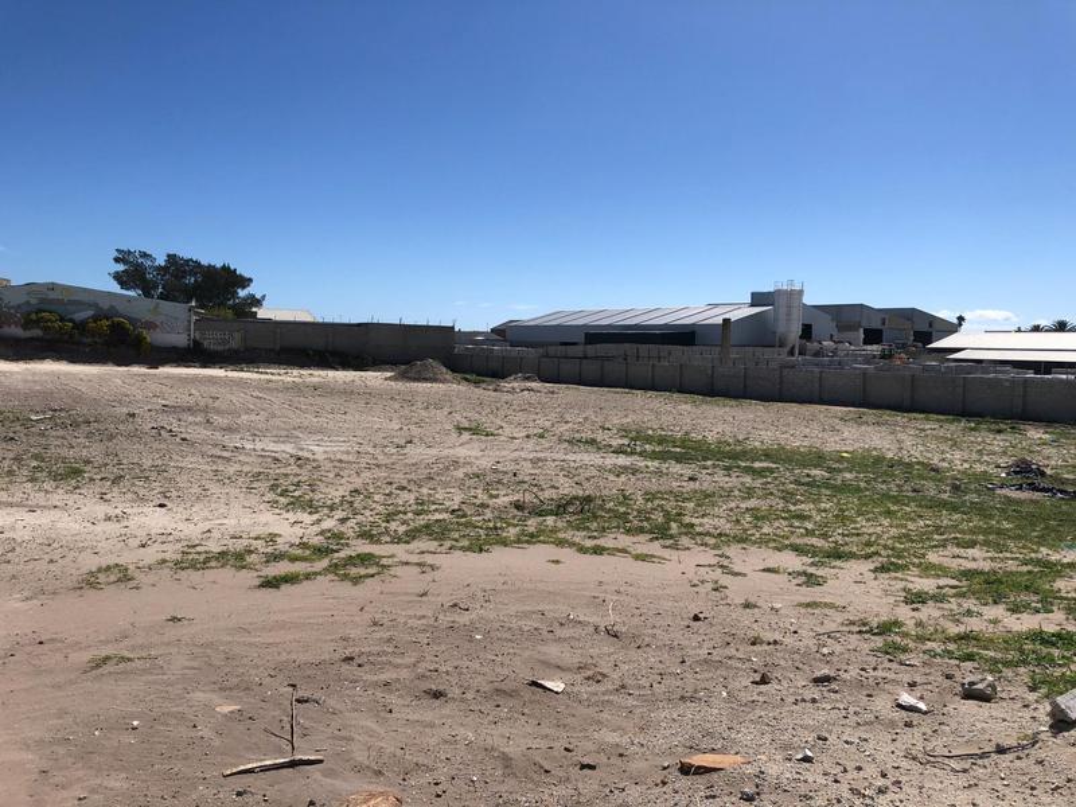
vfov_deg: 49.7
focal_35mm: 28
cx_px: 538
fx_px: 870
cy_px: 404
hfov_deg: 63.4
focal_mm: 3.99
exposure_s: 1/4000
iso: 25
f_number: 1.8
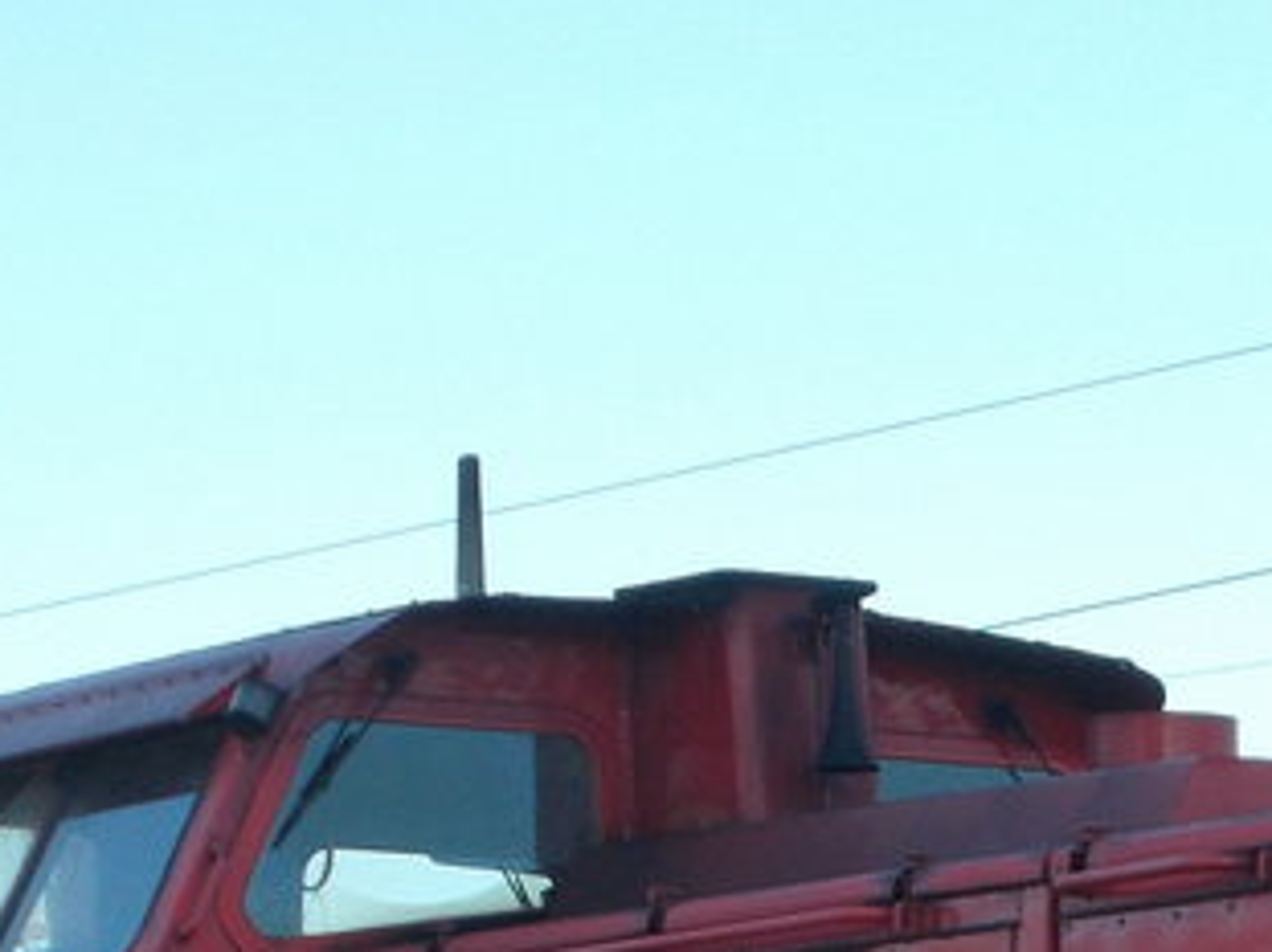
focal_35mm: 224
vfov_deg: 6.5
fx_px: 8228
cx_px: 1092
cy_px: 1438
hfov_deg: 8.8
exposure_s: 1/200
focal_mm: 10.3
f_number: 4.9
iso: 80
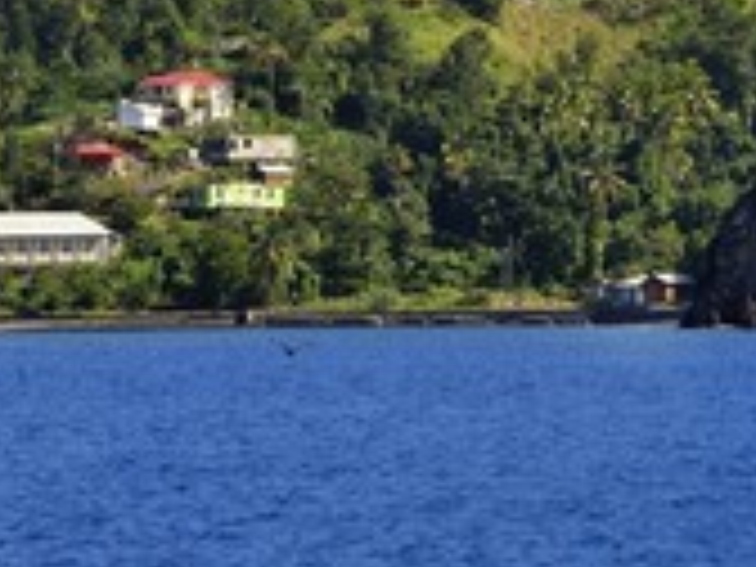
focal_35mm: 482
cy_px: -58
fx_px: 10527
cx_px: 562
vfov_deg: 3.1
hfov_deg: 4.1
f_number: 9
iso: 200
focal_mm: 200
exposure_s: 1/500
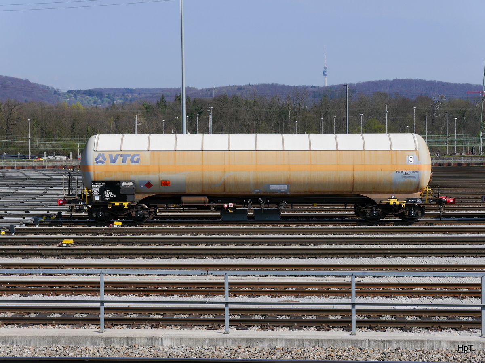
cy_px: 182
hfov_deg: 25.0
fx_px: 1093
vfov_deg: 18.9
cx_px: 242
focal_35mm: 78
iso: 160
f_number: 9
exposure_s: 1/400
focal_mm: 39
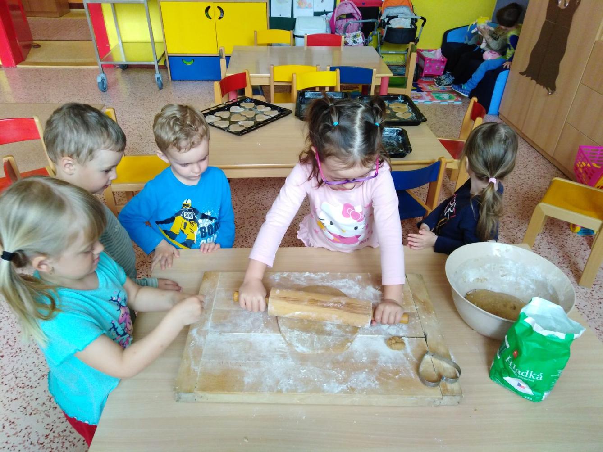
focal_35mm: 26
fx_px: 453
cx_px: 302
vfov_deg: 53.1
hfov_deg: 67.3
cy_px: 226
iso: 299
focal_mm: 3.46
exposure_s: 1/33.3
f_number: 2.2
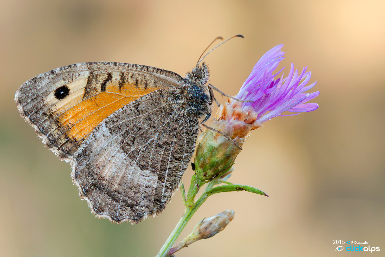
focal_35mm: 158
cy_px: 128
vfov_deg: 8.7
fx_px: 1684
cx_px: 192
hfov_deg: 13.0
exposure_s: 1/13
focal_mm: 105
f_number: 13
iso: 100
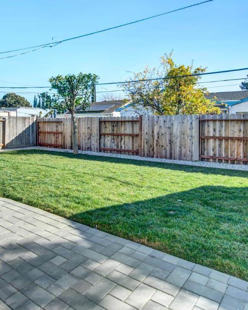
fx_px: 248
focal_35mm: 27
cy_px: 121
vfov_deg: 63.4
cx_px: 88
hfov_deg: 52.4
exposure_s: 1/50
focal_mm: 14
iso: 100
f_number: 14
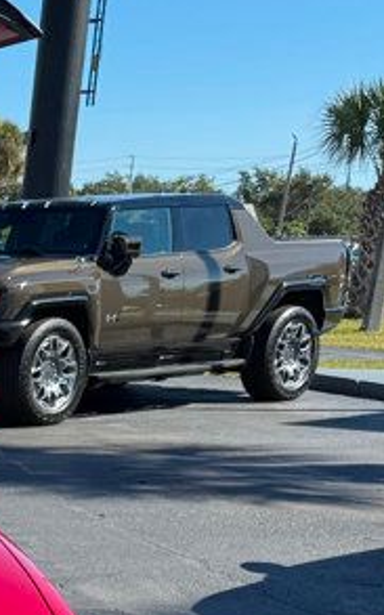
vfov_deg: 22.2
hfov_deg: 12.1
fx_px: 1491
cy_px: 644
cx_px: -502
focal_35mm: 89
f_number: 1.78
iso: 80
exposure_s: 1/2110
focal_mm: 6.76
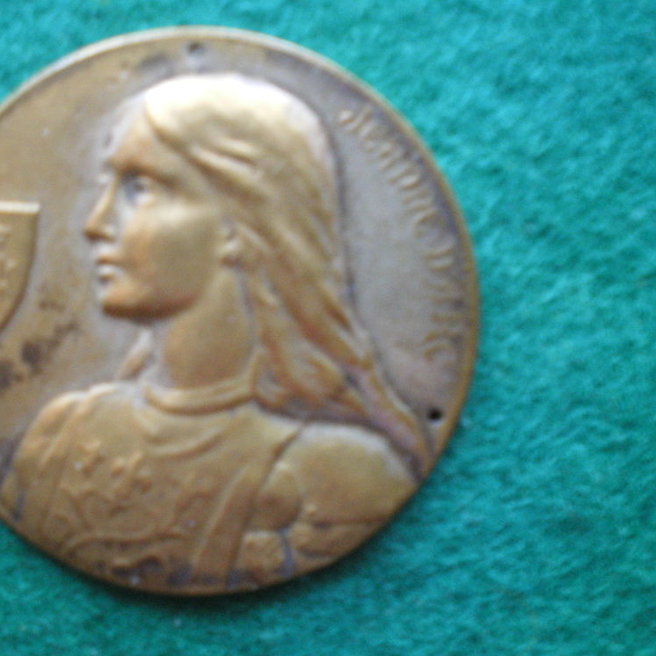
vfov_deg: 37.6
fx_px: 965
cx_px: 235
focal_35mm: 45
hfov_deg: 37.3
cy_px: 328
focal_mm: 6.3
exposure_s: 1/4
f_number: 3.1
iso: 400
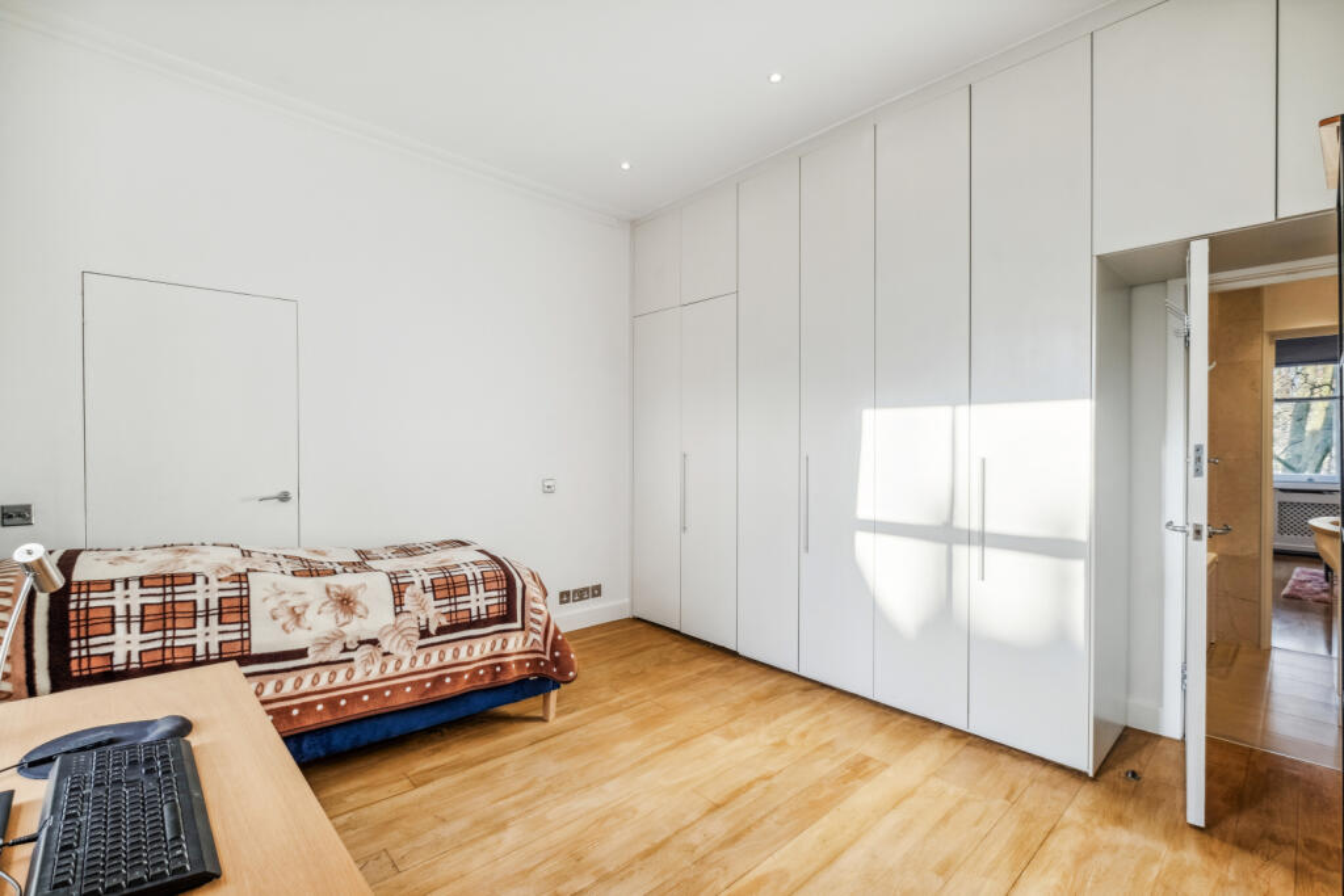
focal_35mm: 15
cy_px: 448
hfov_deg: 100.4
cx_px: 672
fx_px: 560
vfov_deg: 77.3
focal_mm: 10
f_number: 8
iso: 640
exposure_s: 1/25
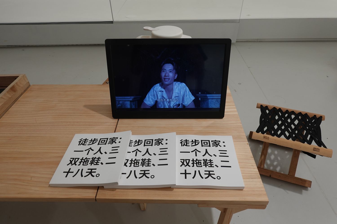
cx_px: 168
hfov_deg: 73.7
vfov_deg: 53.1
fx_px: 225
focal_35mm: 24
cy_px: 112
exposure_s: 1/30
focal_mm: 9
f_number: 5.6
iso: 200
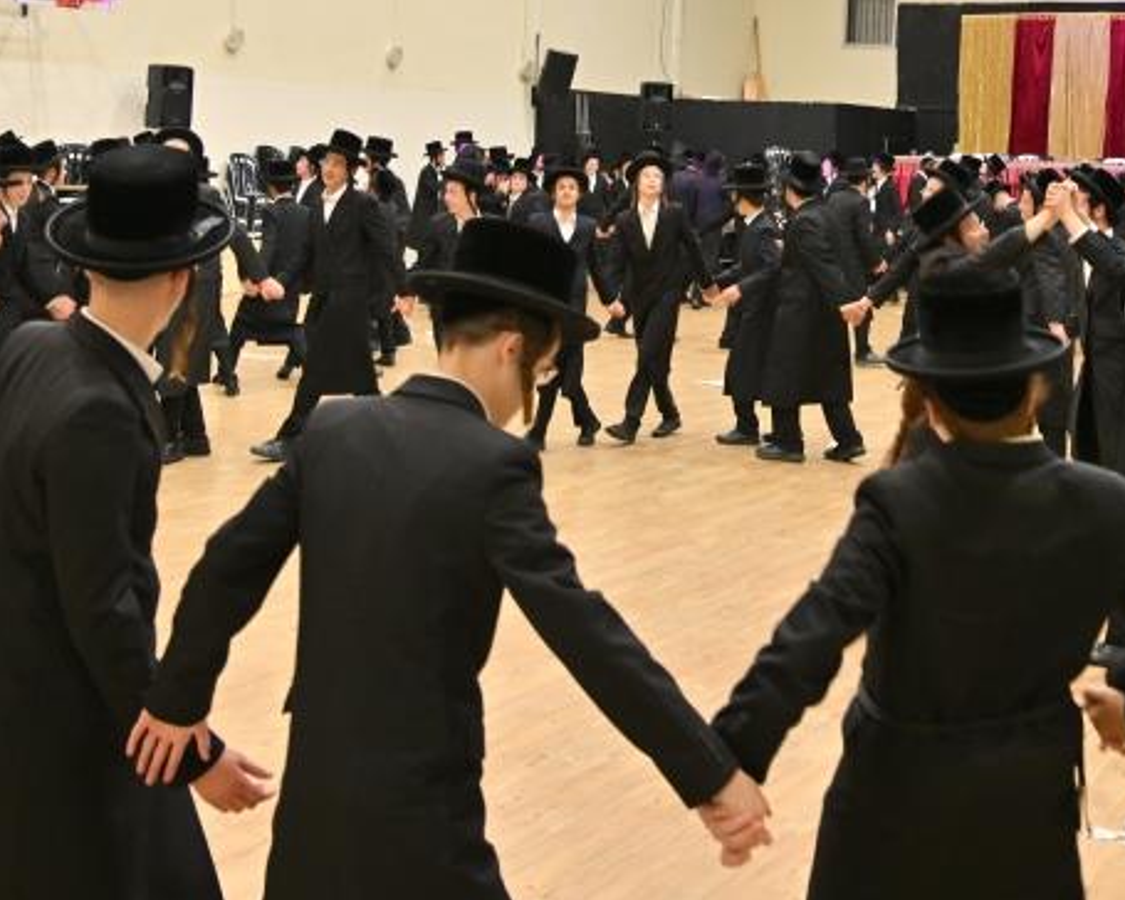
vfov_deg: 26.0
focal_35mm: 57
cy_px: 127
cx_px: 663
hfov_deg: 32.9
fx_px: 1898
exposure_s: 1/160
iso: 640
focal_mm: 27
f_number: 4
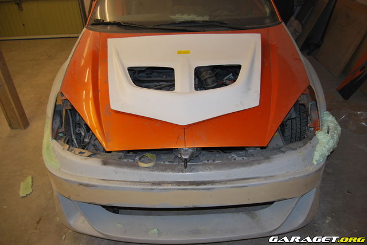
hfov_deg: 67.3
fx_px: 275
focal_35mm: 27
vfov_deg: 48.0
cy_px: 122
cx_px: 184
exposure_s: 1/60
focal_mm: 18
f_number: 3.5
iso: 200
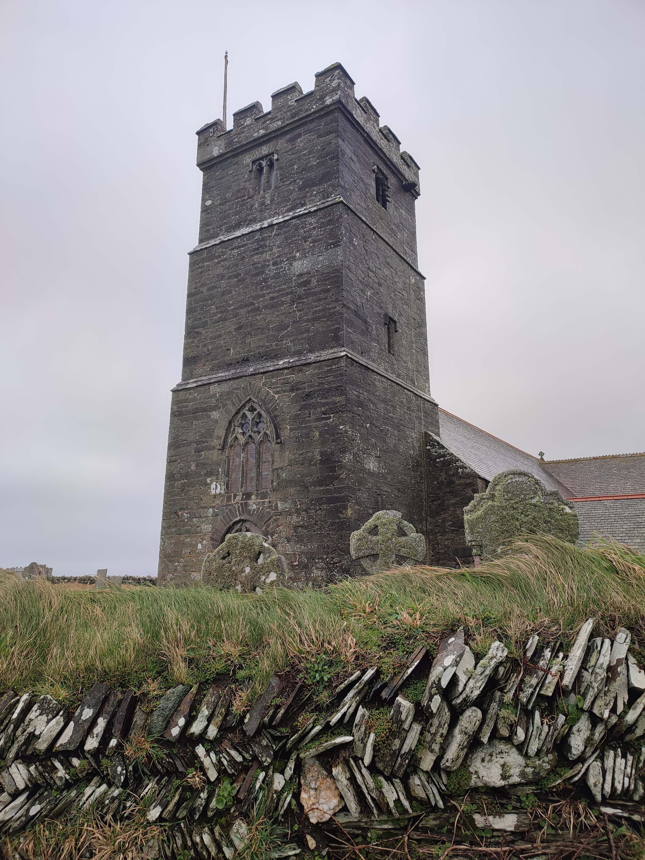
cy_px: 430
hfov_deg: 54.9
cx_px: 322
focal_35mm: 25
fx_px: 621
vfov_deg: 69.4
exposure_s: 1/188
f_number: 1.9
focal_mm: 6.04
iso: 50
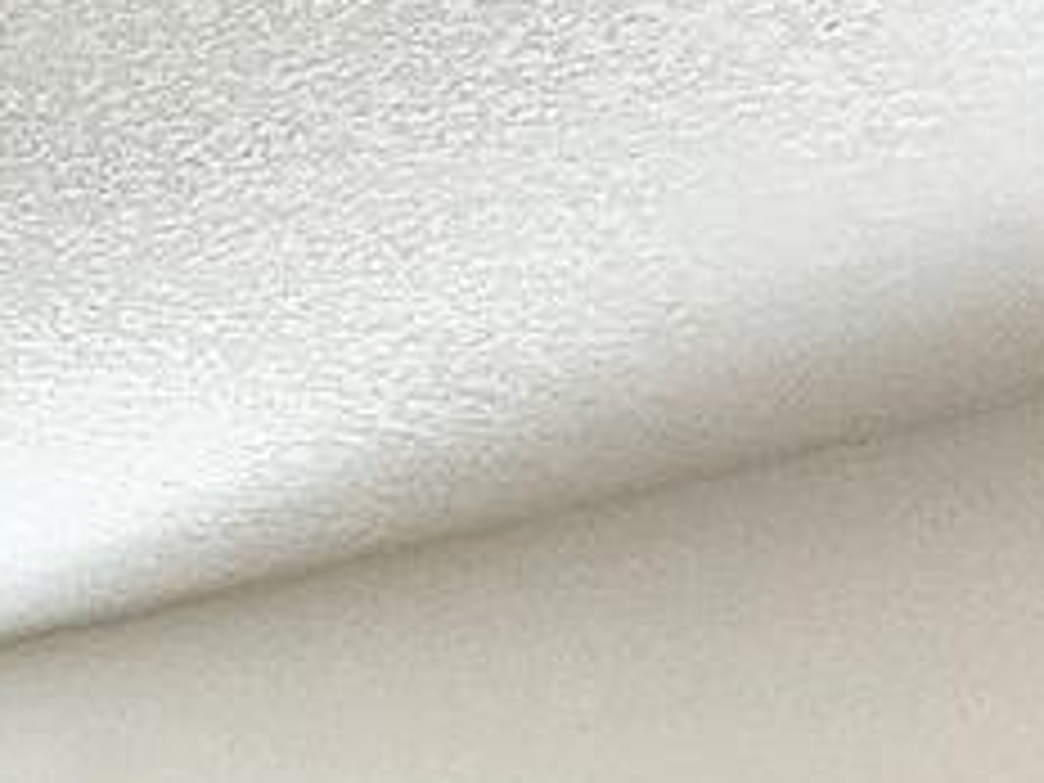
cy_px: 1184
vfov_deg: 15.6
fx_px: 2624
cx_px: -630
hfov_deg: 19.0
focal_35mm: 87
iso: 100
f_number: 2.2
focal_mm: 2.2
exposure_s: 1/120
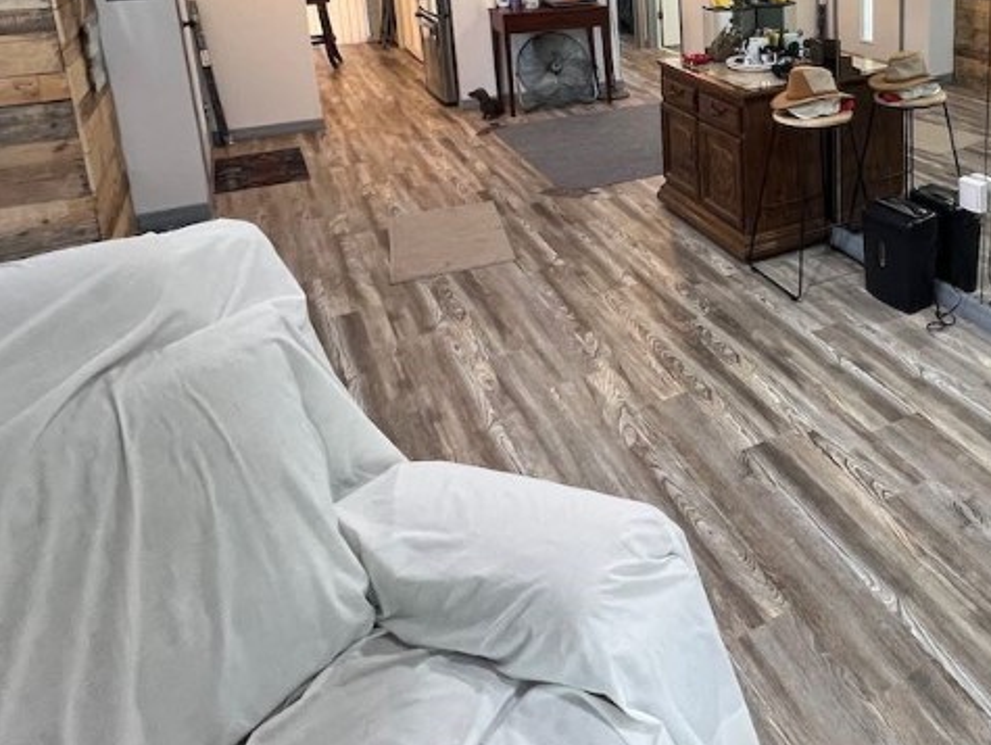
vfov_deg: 45.4
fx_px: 802
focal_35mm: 28
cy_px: 83
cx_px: 830
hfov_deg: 57.3
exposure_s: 1/60
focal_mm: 1.57
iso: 250
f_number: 1.8
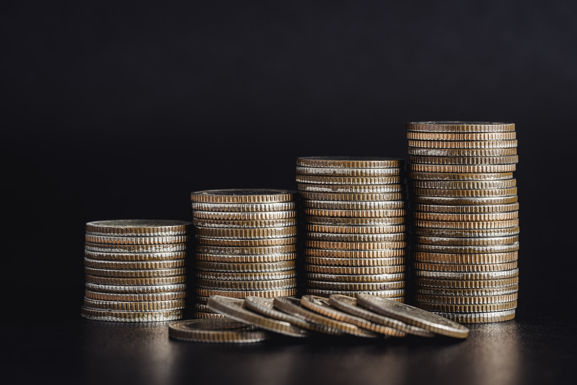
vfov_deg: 15.2
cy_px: 192
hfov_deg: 22.6
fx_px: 1442
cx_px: 288
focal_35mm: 90
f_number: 10
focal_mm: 90
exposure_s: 1
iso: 100
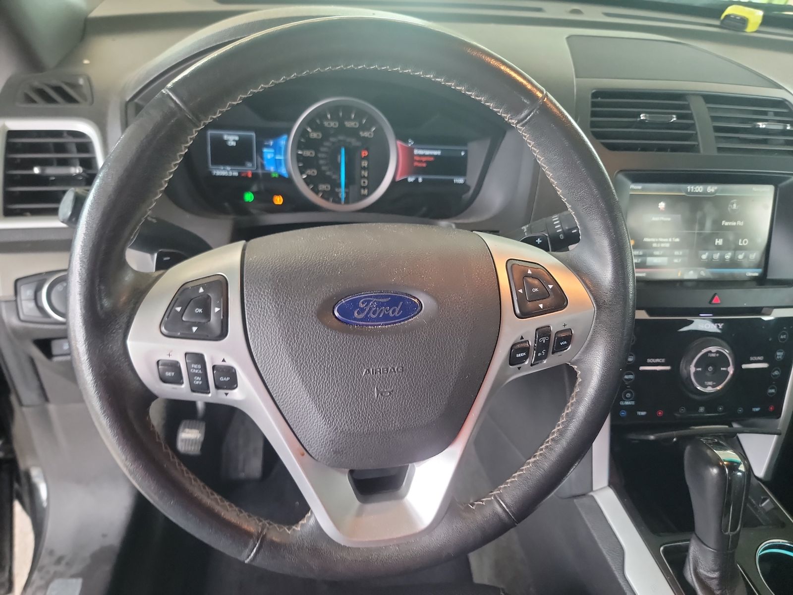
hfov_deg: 71.6
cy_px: 298
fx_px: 550
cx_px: 396
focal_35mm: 24
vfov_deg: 56.8
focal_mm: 6.7
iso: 862
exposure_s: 1/59
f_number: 1.8
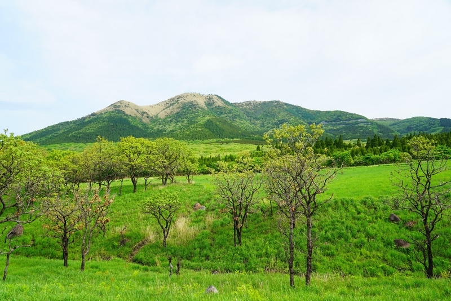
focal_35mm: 24
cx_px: 226
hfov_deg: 73.7
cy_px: 150
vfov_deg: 53.2
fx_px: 301
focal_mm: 24
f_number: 8
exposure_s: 1/100
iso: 100
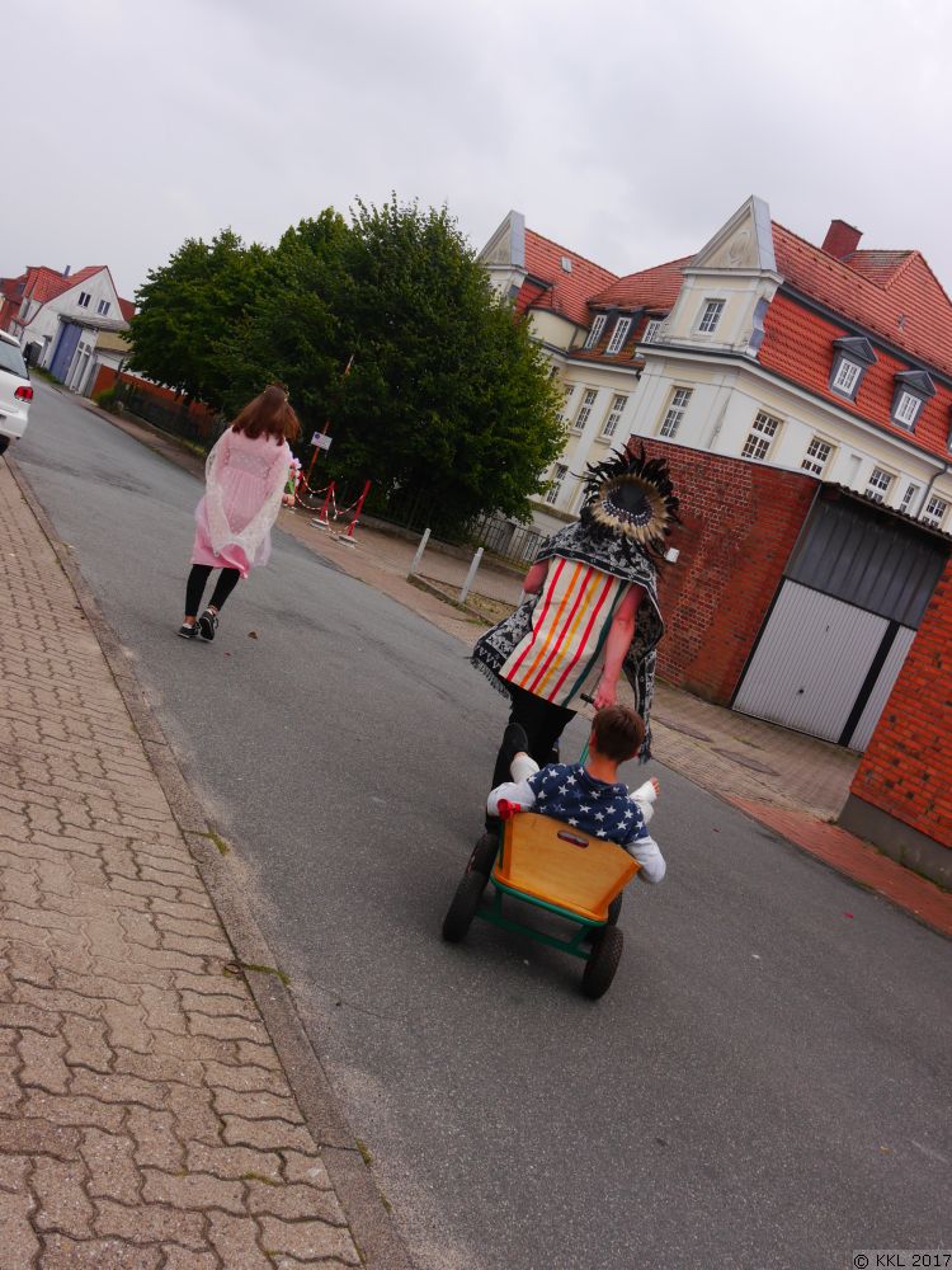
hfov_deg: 41.8
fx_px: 1247
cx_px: 476
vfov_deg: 54.0
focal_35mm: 34
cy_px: 635
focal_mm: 17
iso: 160
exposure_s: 1/320
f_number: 6.3
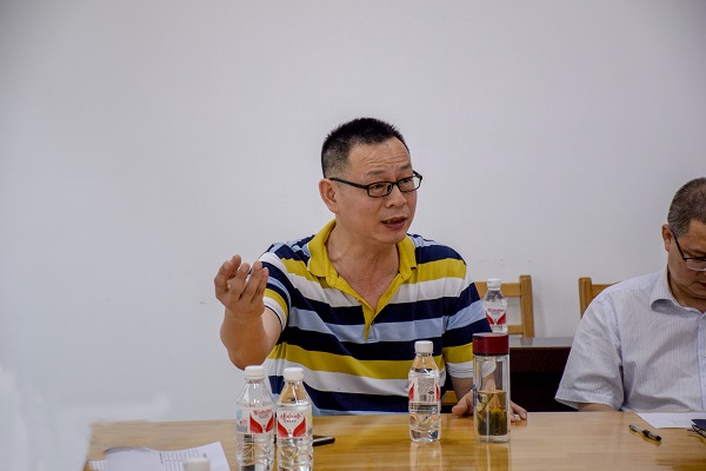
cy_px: 236
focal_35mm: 120
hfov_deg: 17.1
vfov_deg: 11.4
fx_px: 2353
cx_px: 353
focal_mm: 80
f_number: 5.3
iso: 2000
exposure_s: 1/160
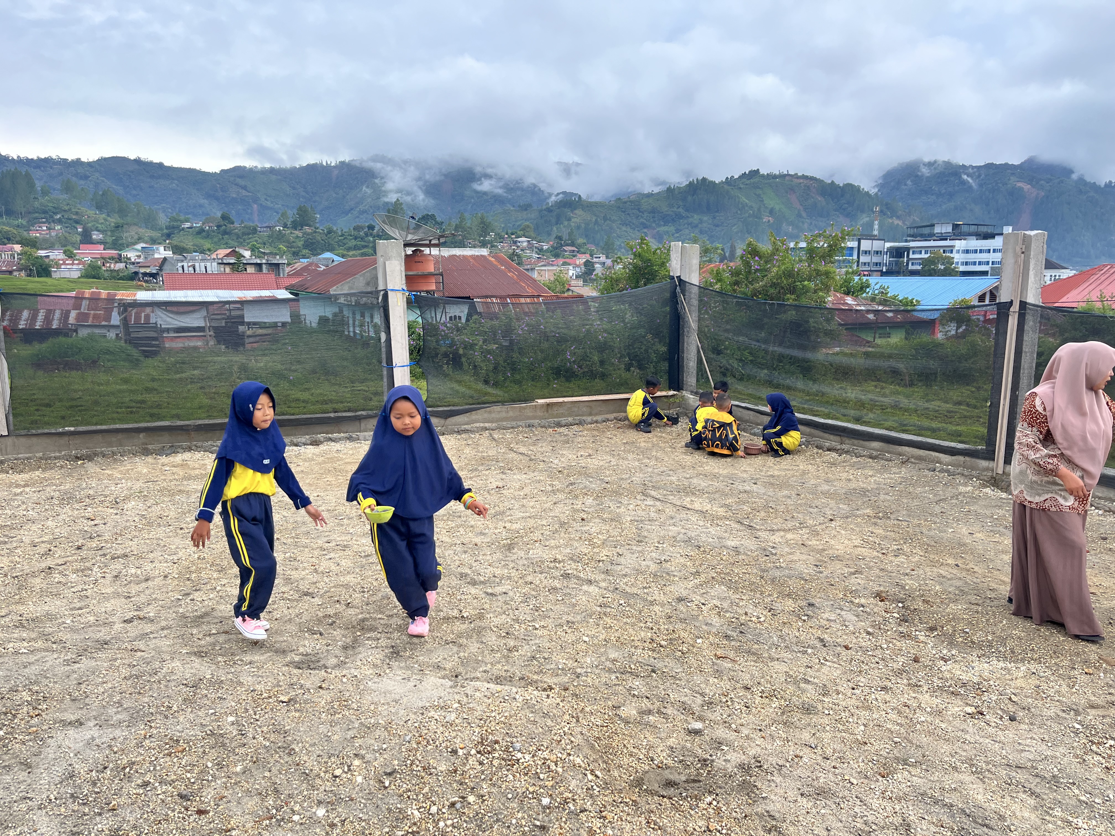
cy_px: 418
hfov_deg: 67.3
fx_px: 837
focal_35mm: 26
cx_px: 558
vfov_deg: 53.1
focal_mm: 5.1
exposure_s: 1/550
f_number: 1.6
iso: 50
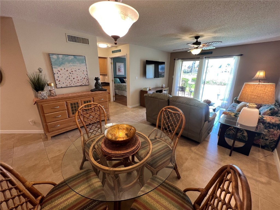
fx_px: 105
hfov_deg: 106.2
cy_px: 105
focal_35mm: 13
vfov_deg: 89.9
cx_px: 140
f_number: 1.8
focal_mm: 1.57
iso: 160
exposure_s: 1/60
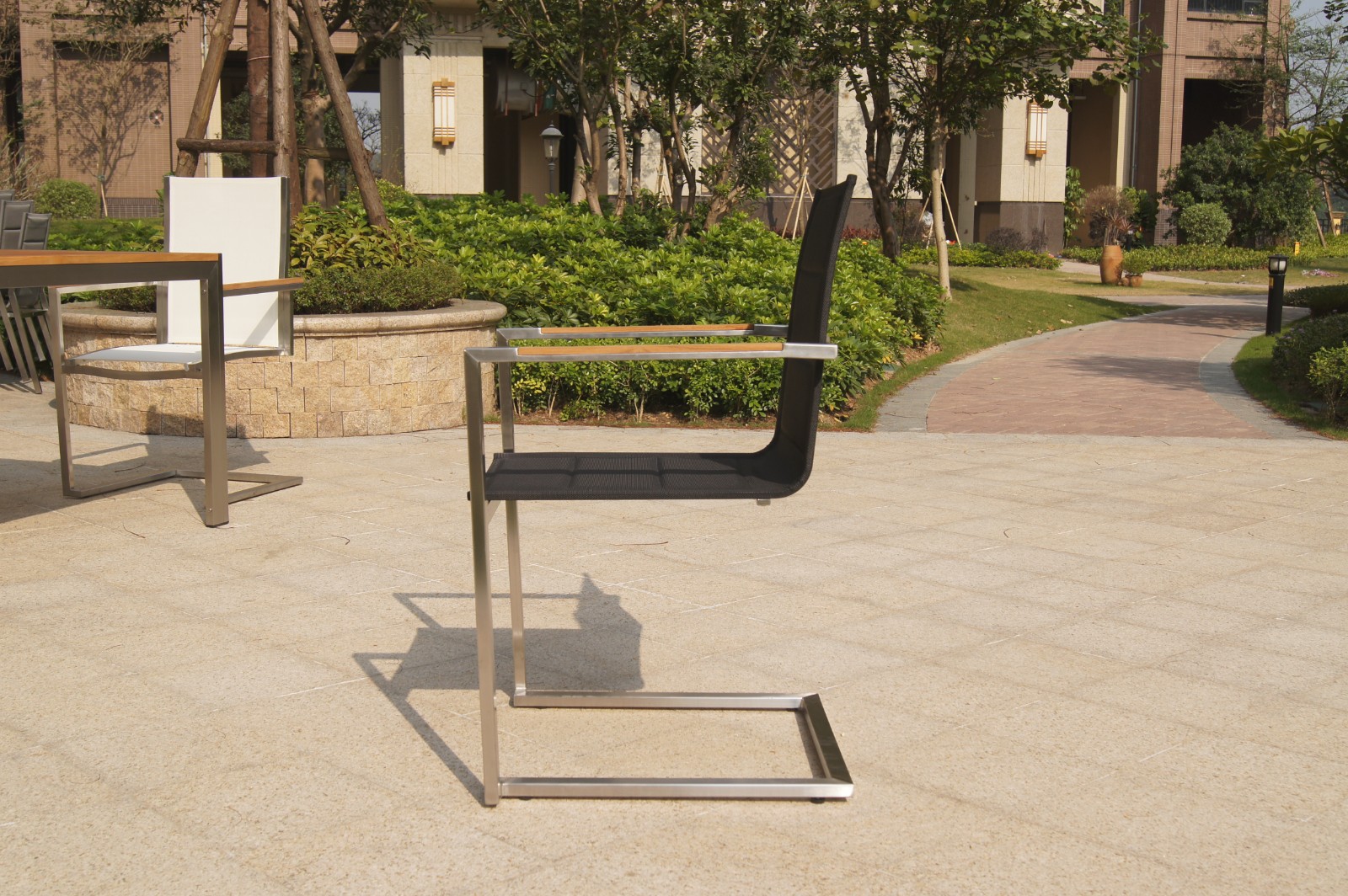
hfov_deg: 46.4
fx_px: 1571
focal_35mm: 42
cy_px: 448
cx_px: 674
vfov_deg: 31.8
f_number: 8
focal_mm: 28
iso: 100
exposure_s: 1/250
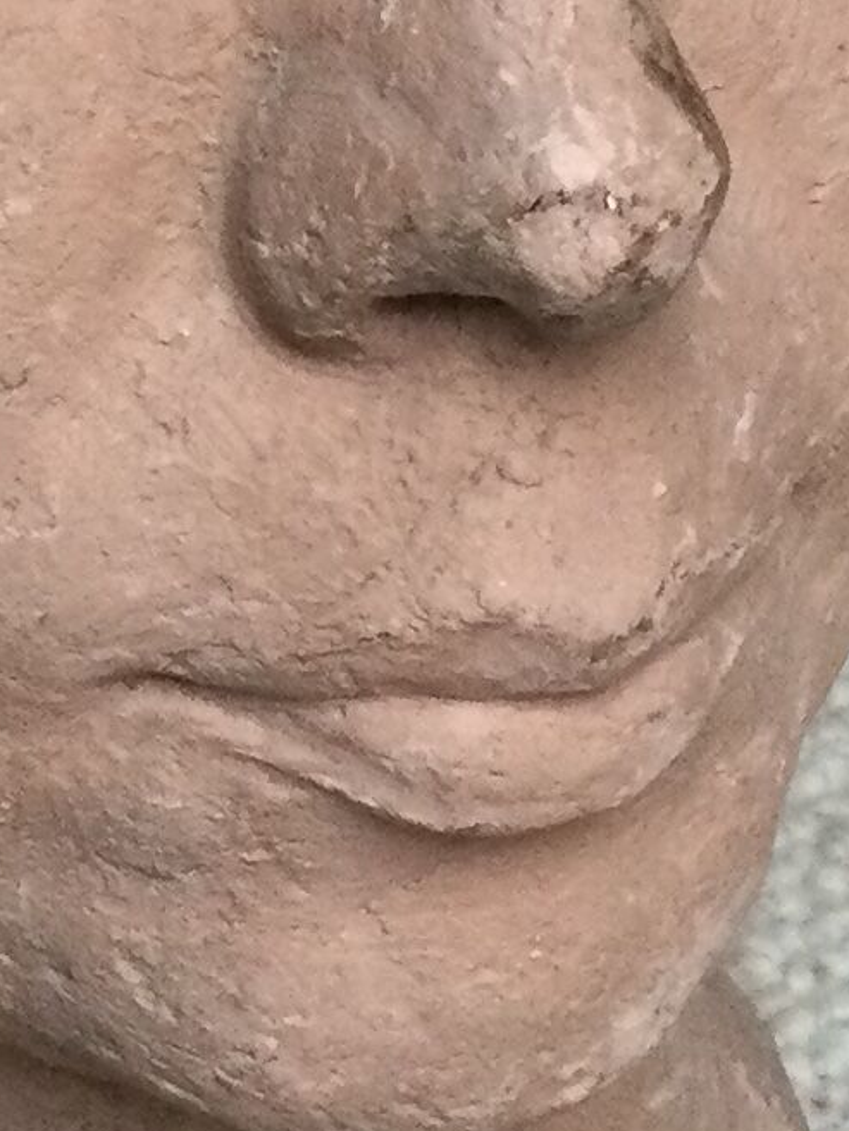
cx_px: -317
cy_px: -112
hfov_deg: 9.4
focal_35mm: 154
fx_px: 5034
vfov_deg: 12.6
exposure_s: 1/33
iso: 125
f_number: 2.4
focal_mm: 3.3
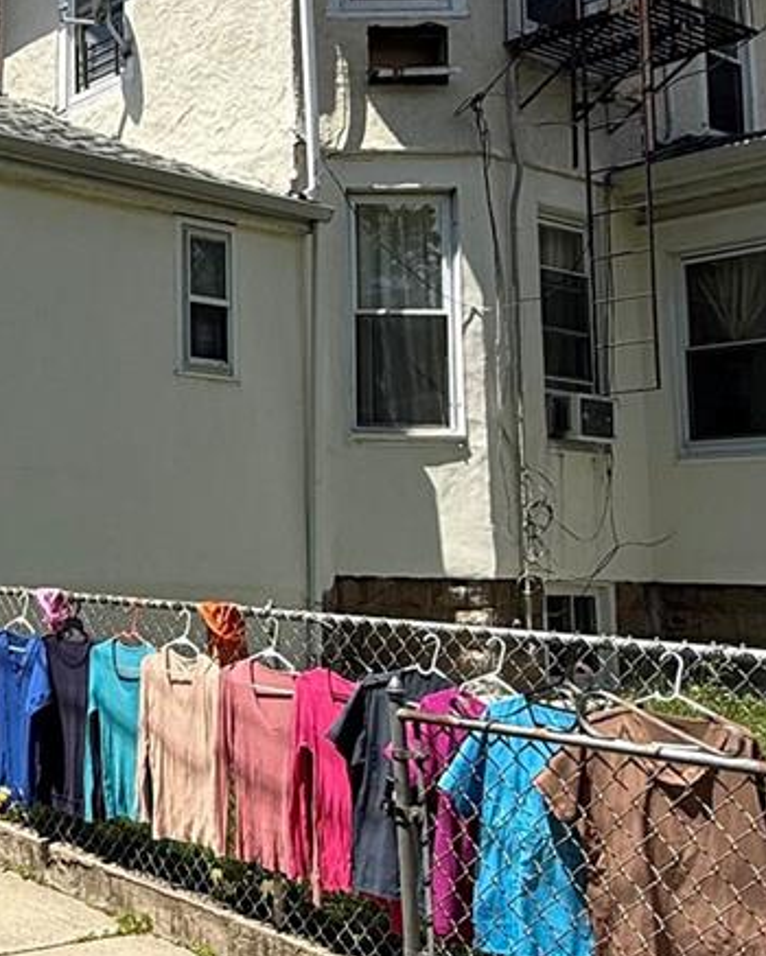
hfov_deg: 28.0
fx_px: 1359
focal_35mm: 48
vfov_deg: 38.7
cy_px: 409
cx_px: -125
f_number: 2.2
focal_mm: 2.22
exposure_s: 1/1961
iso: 50
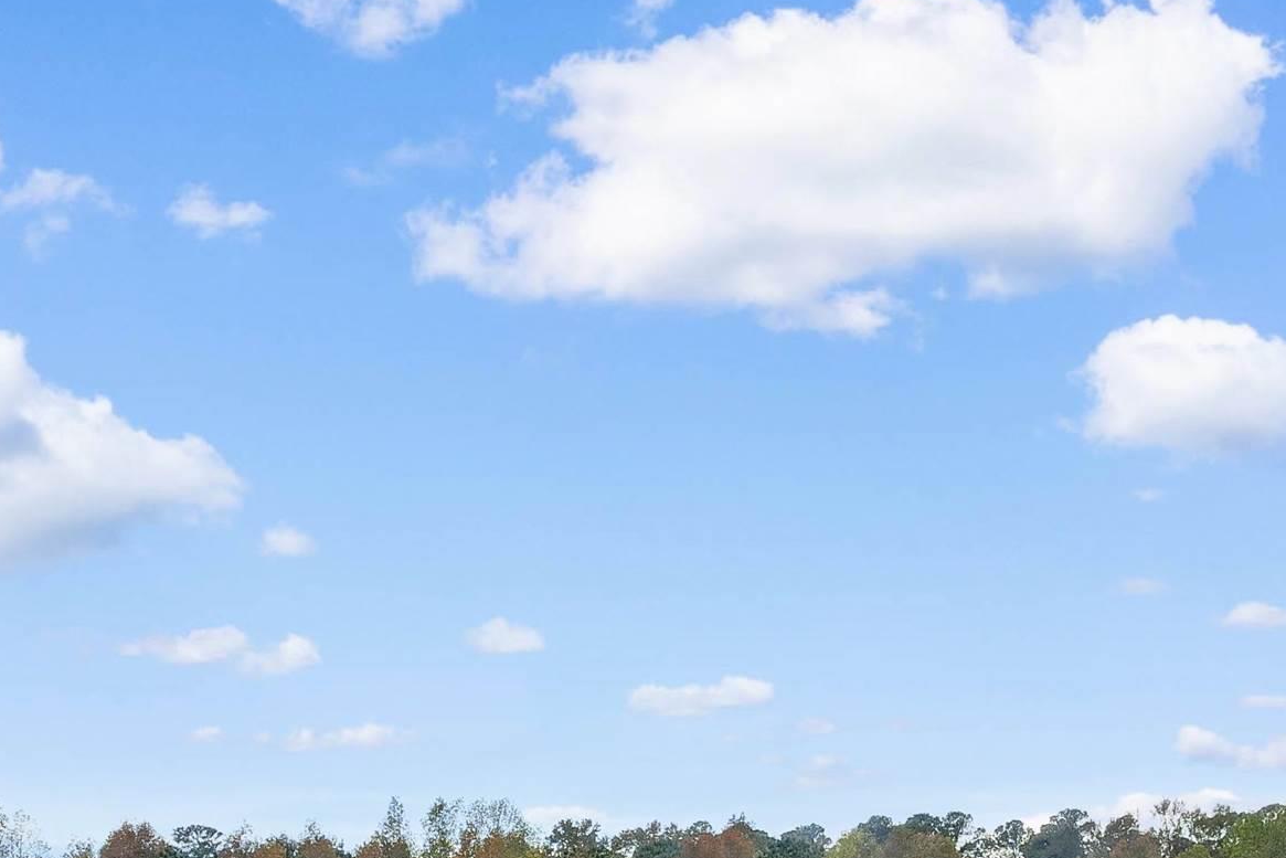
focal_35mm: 58
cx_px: 580
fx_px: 2072
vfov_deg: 22.2
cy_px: 928
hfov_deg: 34.5
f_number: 2.8
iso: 110
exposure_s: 1/25
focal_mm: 8.38
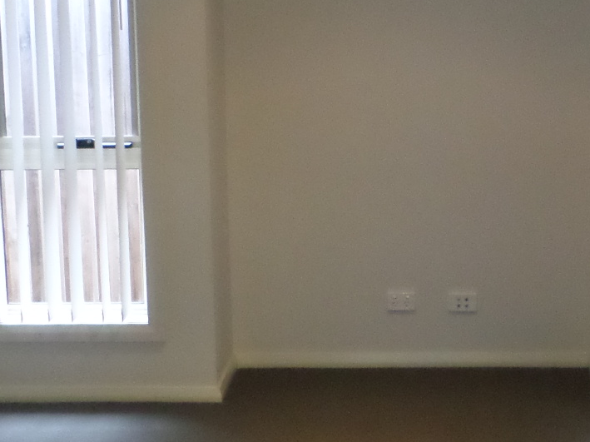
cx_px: 386
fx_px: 1192
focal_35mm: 70
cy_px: 217
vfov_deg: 21.0
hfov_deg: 27.6
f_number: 2.5
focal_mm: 4.5
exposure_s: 1/30
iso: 400
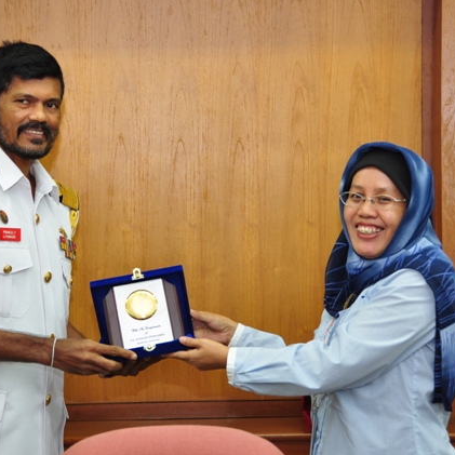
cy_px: 228
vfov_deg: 18.7
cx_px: 176
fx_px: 1383
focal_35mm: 93
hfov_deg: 18.7
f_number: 5
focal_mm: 48
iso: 500
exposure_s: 1/30
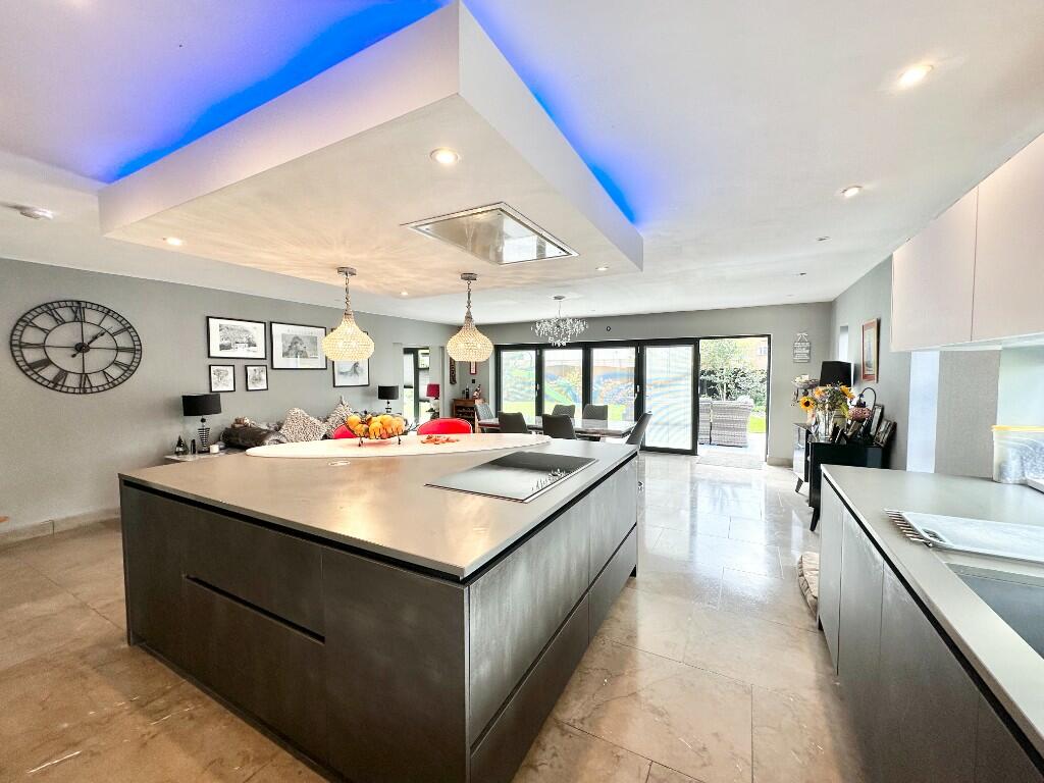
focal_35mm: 14
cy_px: 392
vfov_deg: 85.7
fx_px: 422
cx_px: 522
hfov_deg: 102.1
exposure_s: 1/100
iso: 40
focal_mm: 2.22
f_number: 2.2
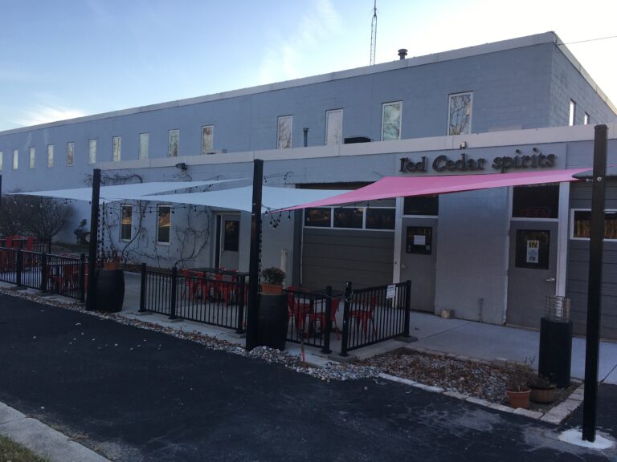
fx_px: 517
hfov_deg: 61.7
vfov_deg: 48.2
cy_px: 231
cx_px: 308
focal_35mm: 29
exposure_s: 1/398
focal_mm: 4.15
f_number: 2.2
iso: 25
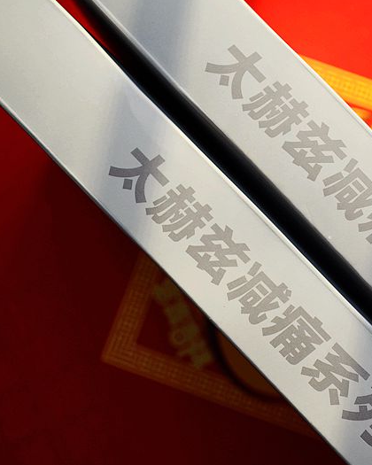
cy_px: 231
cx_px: 279
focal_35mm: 90
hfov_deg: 17.0
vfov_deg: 21.3
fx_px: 1239
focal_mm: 42
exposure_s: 1/125
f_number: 5.6
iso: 280
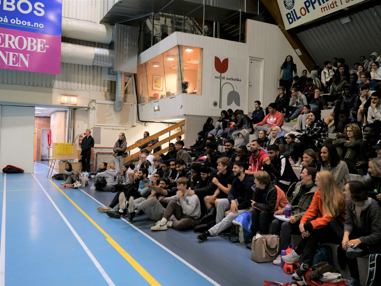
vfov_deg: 44.2
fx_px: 352
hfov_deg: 56.8
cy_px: 143
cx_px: 190
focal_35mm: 32
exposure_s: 1/60
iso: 250
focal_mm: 16
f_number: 1.4
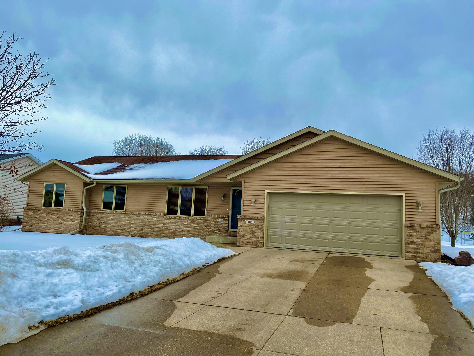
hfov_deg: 67.3
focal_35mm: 26
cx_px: 237
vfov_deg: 53.1
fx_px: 356
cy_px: 178
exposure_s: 1/1103
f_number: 1.8
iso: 32
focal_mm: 4.25
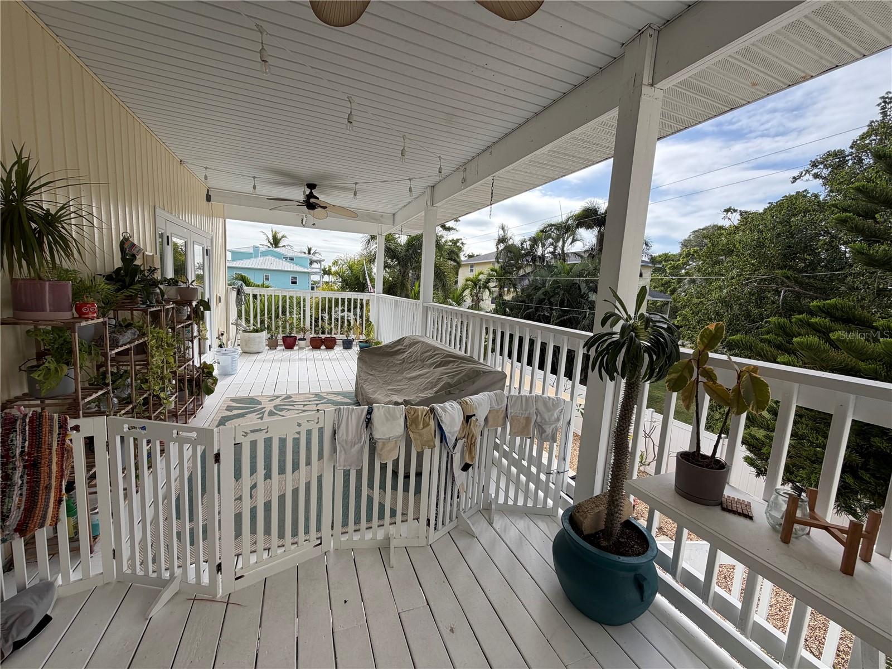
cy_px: 334
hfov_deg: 102.1
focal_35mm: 14
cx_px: 446
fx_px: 361
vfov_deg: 85.7
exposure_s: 1/770
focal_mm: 2.22
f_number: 2.2
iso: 40
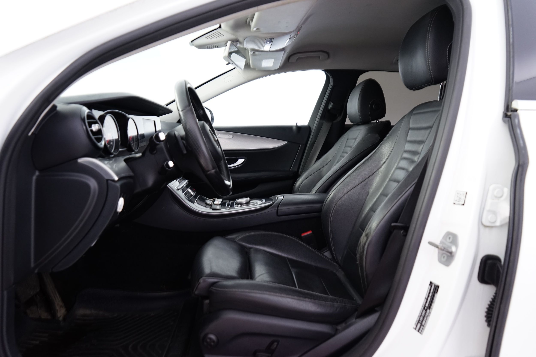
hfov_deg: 73.7
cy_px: 178
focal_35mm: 24
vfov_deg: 53.1
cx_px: 268
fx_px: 357
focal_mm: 24
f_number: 5
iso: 1250
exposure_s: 1/8
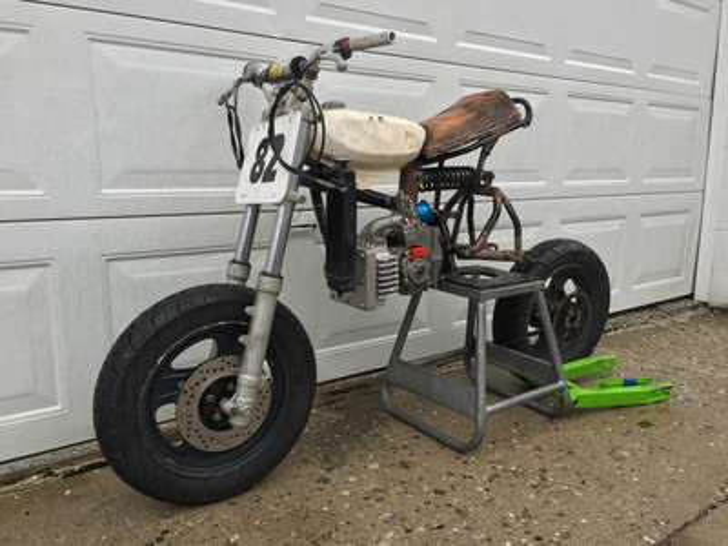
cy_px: 273
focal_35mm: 29
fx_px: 610
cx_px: 364
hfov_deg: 61.7
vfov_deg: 48.2
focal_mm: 4.15
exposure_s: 1/121
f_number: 2.2
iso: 32
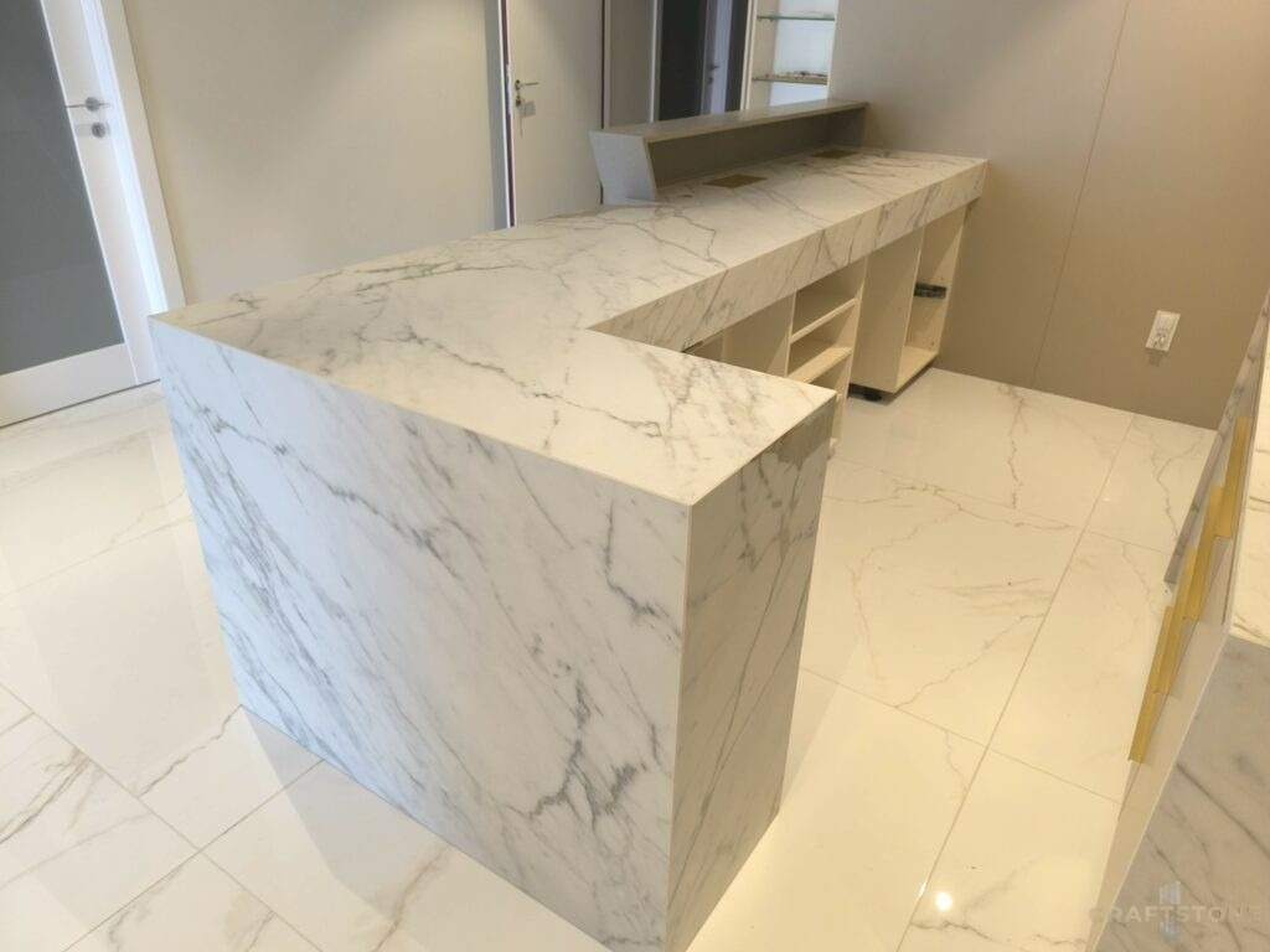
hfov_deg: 73.9
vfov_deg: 58.9
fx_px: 844
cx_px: 635
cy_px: 476
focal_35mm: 23
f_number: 1.65
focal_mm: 6.14
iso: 500
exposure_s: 1/100
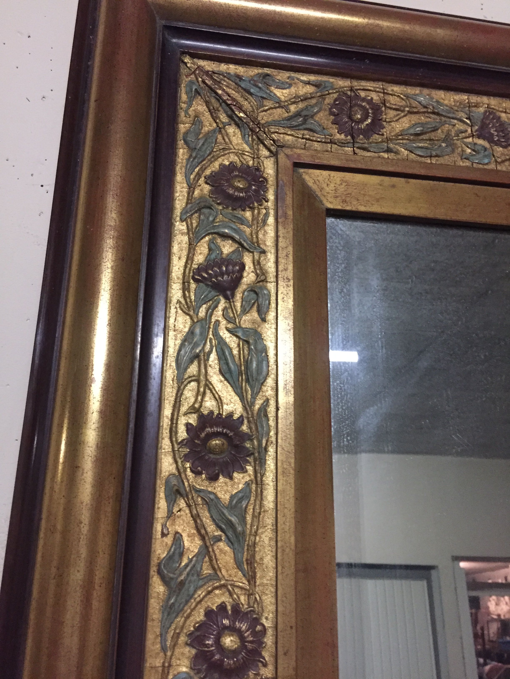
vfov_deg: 61.7
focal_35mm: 29
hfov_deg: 48.2
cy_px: 340
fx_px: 570
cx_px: 255
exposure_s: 1/17
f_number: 2.2
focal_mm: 4.15
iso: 320
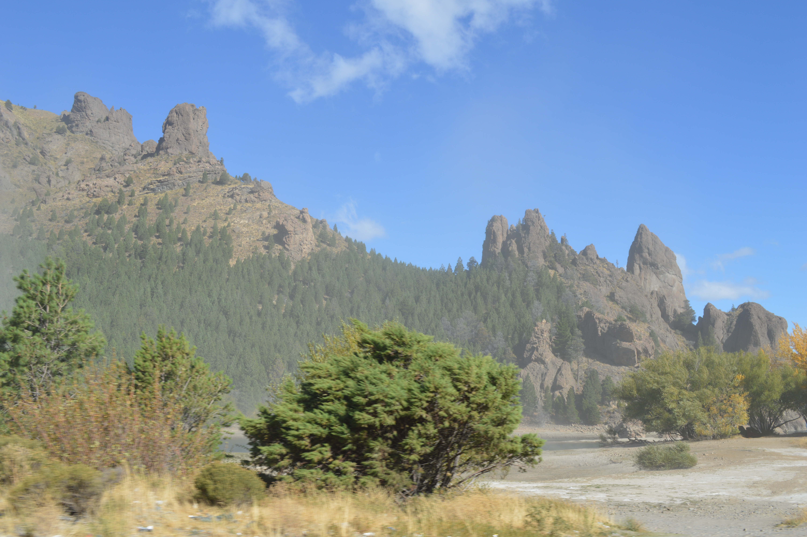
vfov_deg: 39.9
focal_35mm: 33
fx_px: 739
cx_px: 404
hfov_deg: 57.3
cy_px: 268
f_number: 8
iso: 100
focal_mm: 22
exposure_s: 1/250
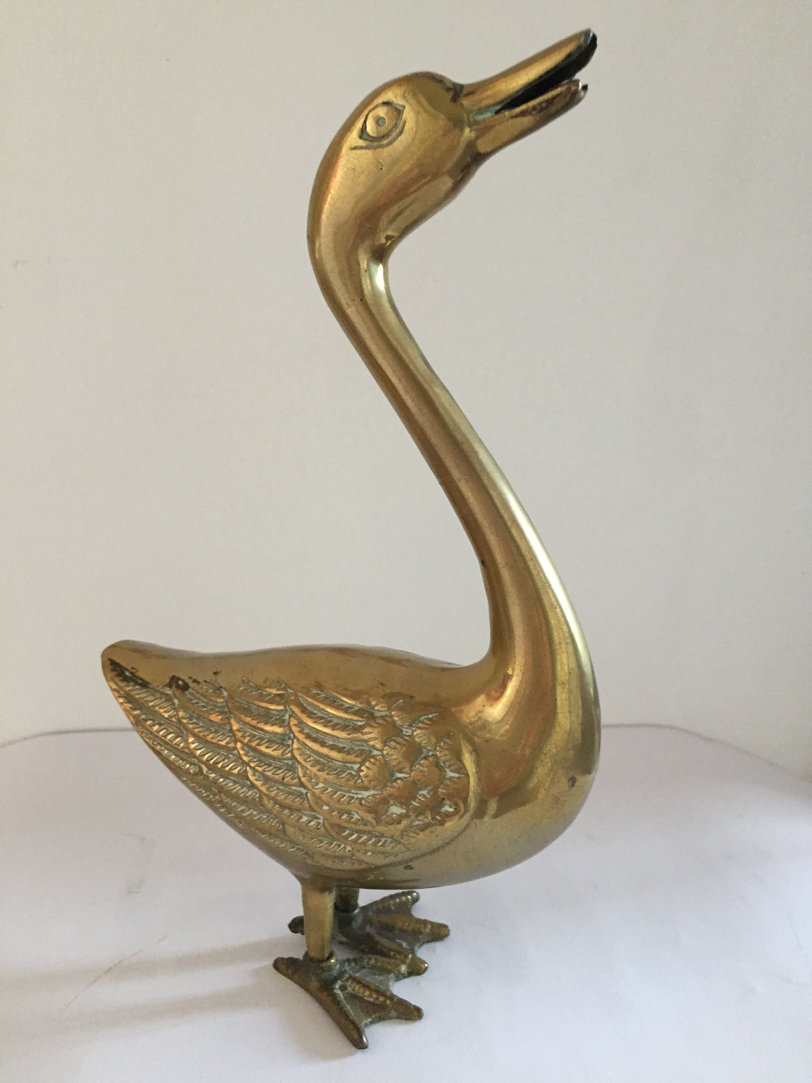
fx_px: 907
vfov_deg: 61.7
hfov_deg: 48.2
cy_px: 542
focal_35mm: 29
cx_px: 406
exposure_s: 1/30
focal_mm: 4.15
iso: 160
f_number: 2.2
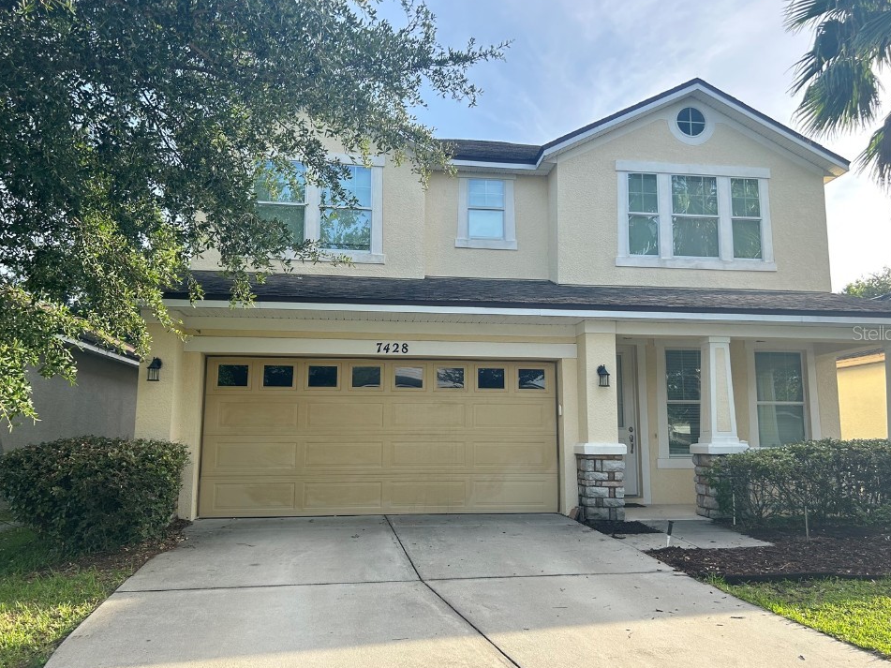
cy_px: 333
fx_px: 721
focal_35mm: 28
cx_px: 461
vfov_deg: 49.7
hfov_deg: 63.4
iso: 50
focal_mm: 5.7
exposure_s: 1/614
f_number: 1.5
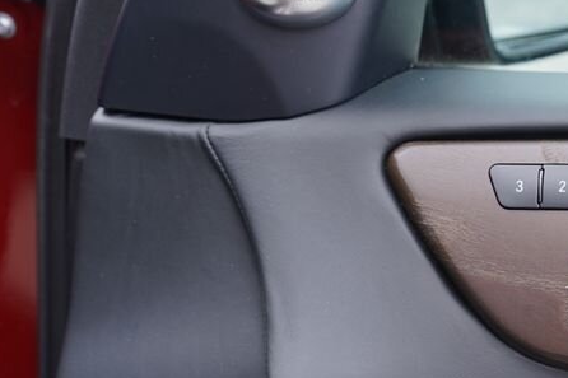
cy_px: 227
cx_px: 606
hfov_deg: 18.3
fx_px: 1703
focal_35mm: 108
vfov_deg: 12.7
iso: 100
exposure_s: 1/80
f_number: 4.5
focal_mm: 47
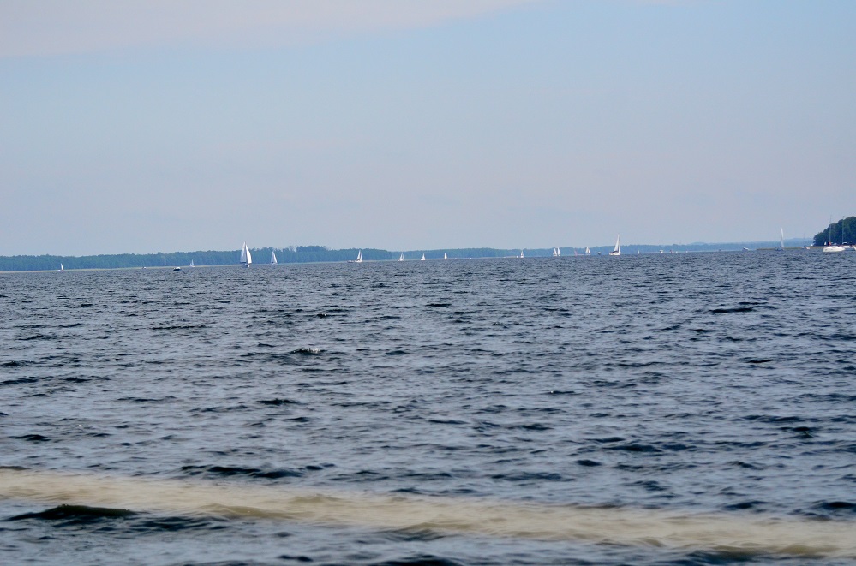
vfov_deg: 13.0
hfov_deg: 19.5
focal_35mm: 105
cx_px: 428
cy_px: 283
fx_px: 2491
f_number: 4.5
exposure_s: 1/8000
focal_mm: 70
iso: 1000
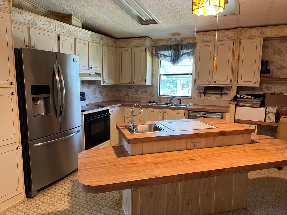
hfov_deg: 67.3
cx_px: 144
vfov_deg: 53.1
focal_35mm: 26
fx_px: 216
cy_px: 108
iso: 125
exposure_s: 1/60
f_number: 1.5
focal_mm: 5.7
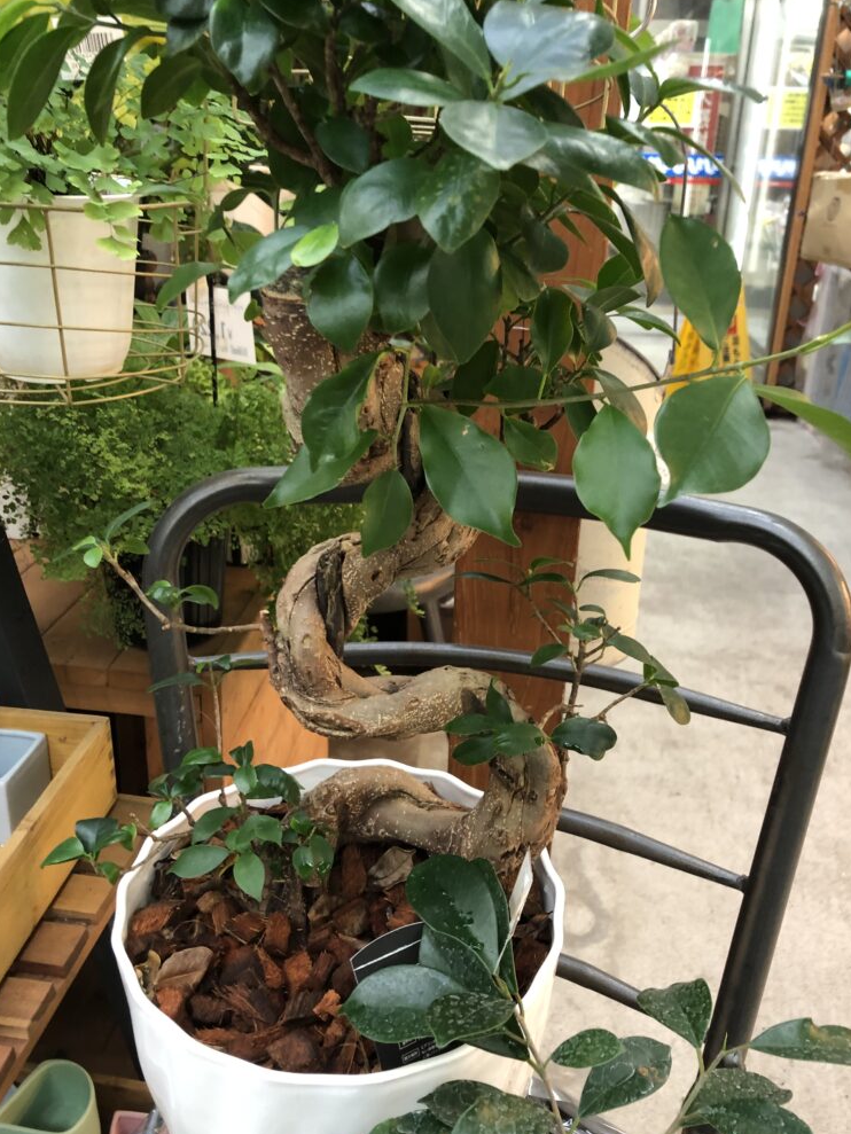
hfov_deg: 48.2
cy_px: 563
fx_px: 950
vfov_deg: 61.7
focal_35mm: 29
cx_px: 415
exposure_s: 1/15
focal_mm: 4
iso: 50
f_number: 1.8
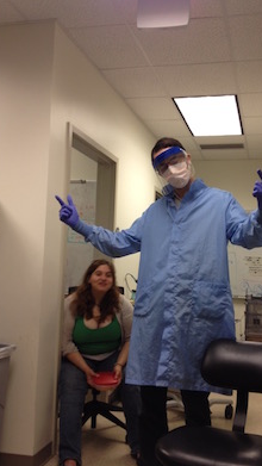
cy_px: 237
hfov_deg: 30.3
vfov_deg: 51.6
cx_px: 170
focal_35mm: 39
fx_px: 482
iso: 50
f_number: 2.4
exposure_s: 1/24
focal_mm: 4.28
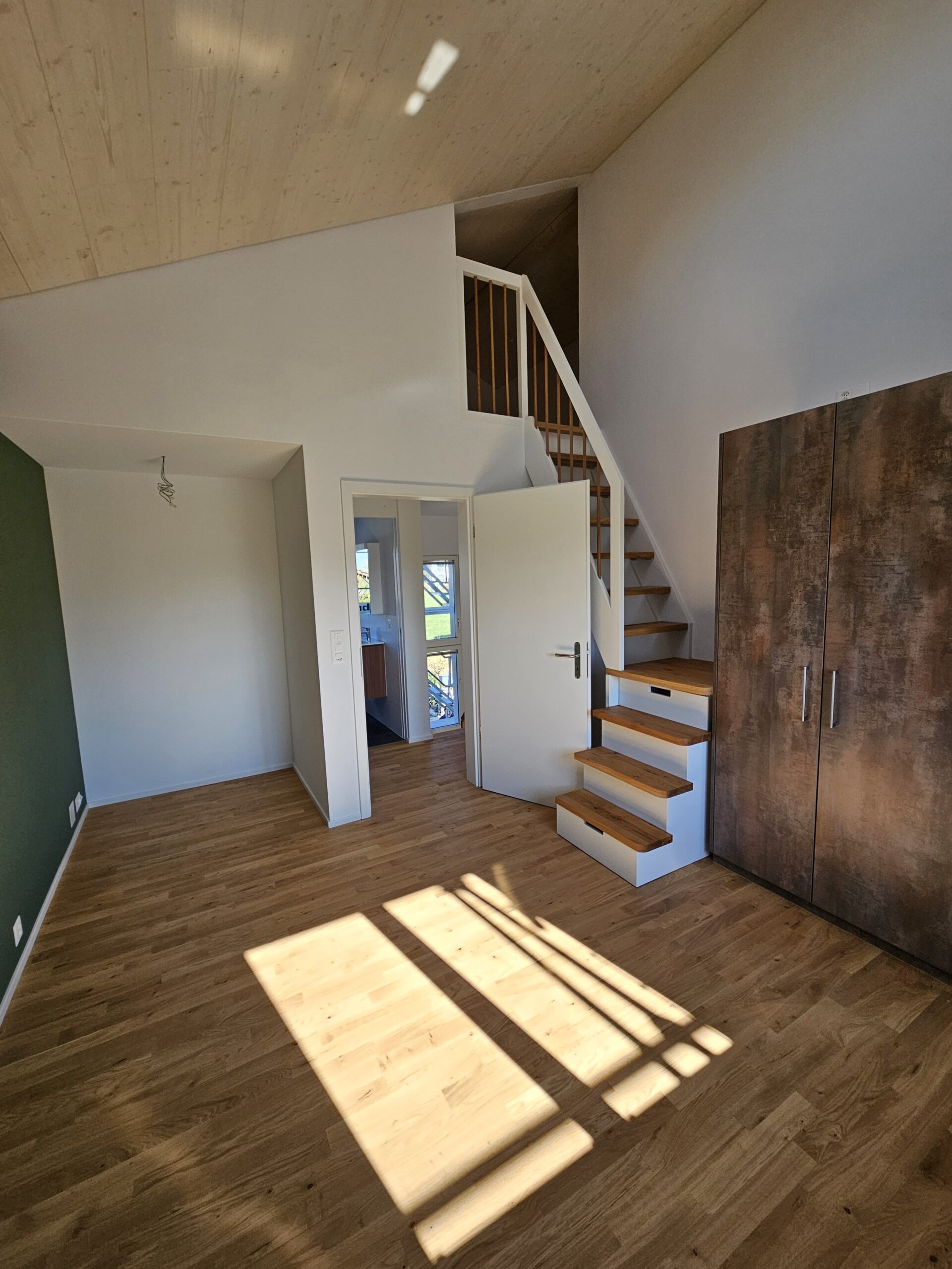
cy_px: 634
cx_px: 476
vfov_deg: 106.2
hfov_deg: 89.9
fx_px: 477
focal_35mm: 13
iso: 64
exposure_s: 1/298
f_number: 2.2
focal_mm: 2.2
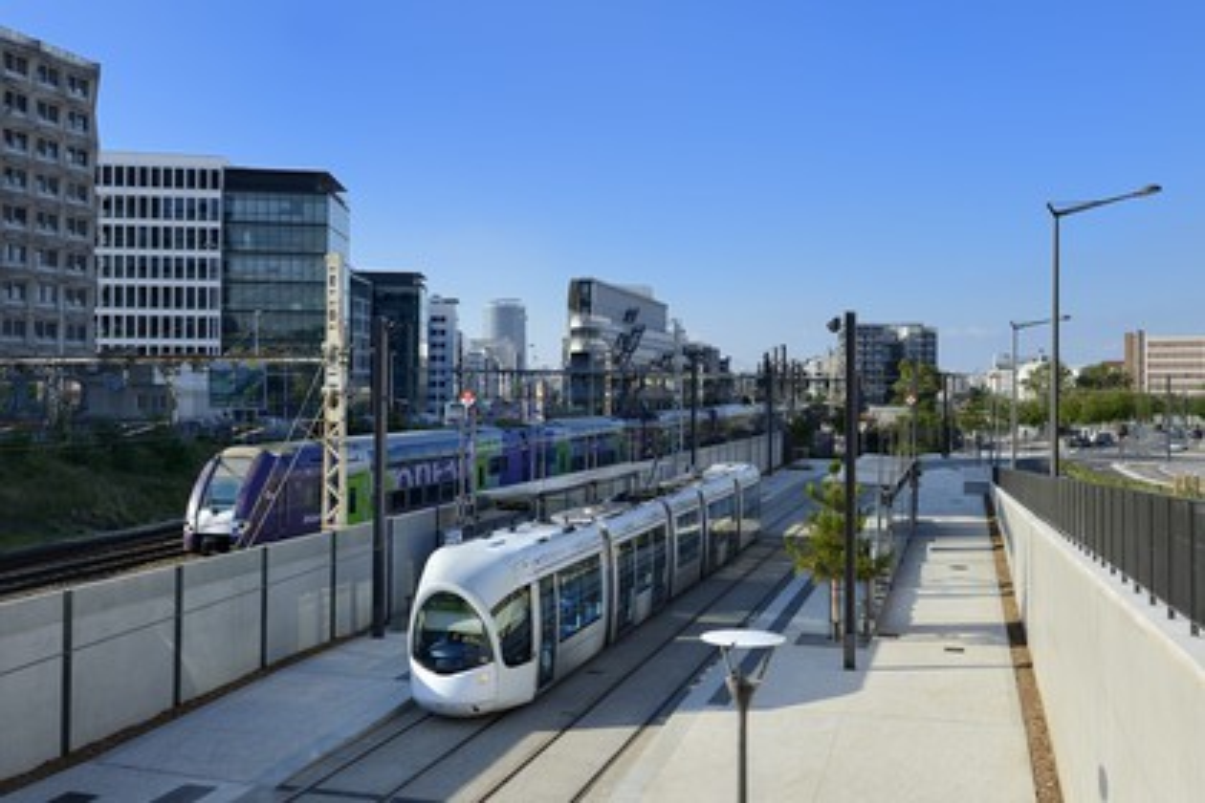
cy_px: 402
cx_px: 602
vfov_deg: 37.9
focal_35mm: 35
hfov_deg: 54.4
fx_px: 1171
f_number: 9
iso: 100
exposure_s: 1/200
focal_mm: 35
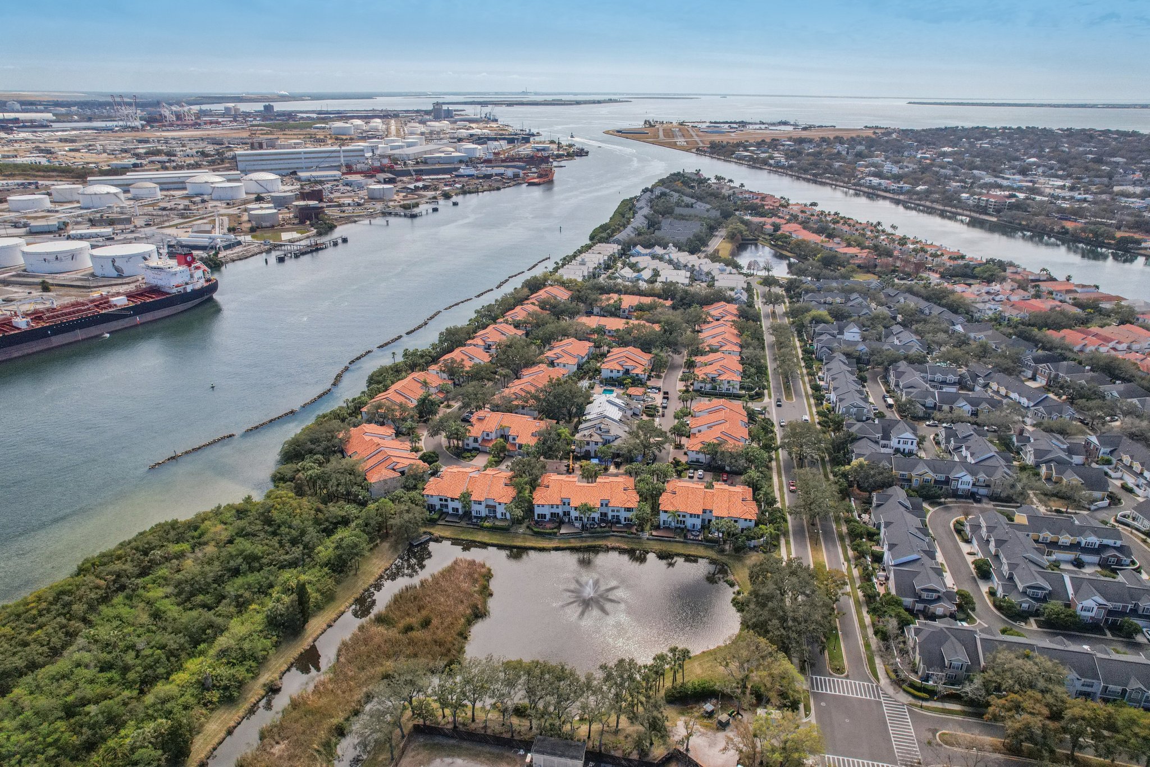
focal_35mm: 22
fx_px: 703
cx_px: 575
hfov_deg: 78.6
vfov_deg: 57.2
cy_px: 384
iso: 400
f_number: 2.8
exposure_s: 1/1600
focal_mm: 8.4
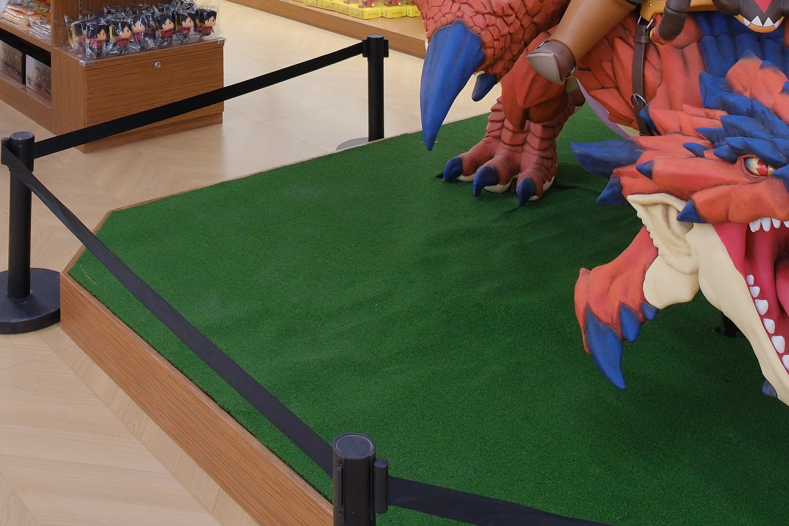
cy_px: -180
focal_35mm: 49
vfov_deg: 23.8
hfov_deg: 39.7
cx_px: 242
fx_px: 1074
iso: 640
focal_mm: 10.6
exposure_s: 1/100
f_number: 2.8
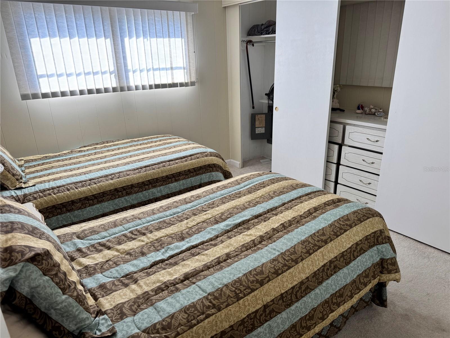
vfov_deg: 56.8
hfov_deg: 71.6
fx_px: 312
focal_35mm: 24
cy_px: 169
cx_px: 225
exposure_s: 1/121
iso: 80
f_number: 1.78
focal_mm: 6.76
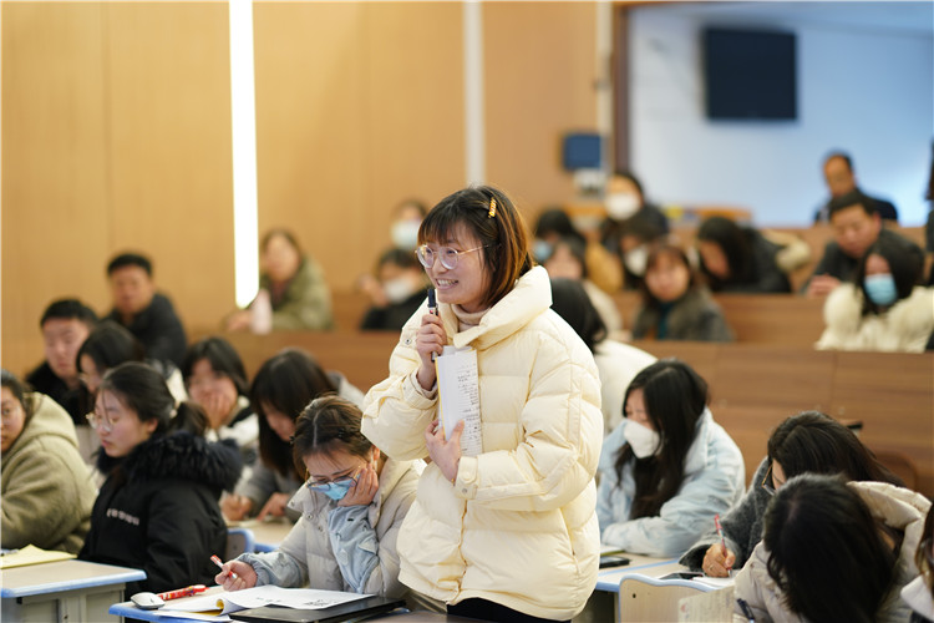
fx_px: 2205
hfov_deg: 23.9
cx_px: 467
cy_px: 312
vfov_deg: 16.1
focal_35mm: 85
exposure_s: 1/100
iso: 250
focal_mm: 85
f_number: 1.4
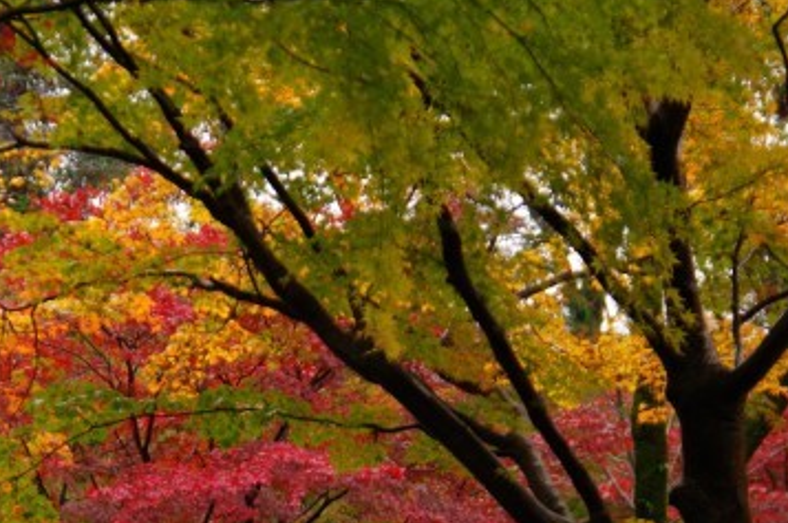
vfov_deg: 9.3
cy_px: 403
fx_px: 3213
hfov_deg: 13.9
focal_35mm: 147
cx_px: 148
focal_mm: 50
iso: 200
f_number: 2.8
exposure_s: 1/250
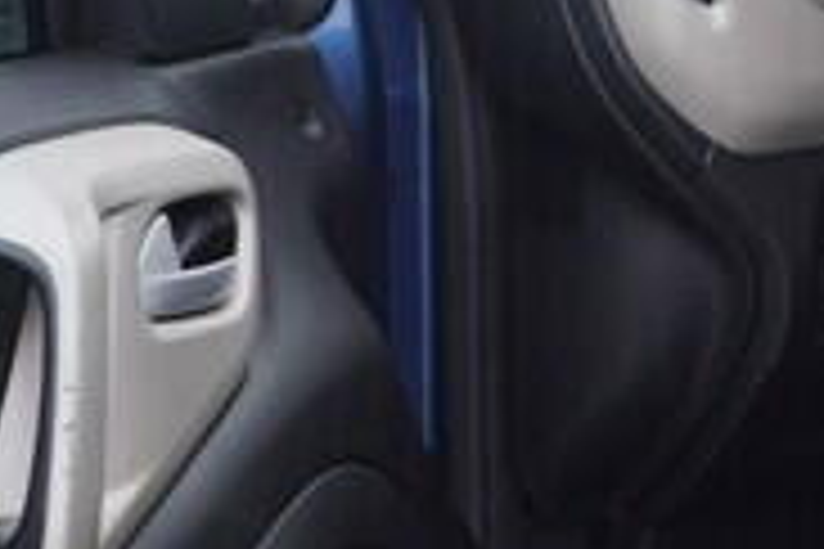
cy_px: 119
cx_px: 711
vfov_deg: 6.8
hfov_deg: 10.2
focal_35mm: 201
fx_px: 4600
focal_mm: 24
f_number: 3.5
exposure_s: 1/60
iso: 125
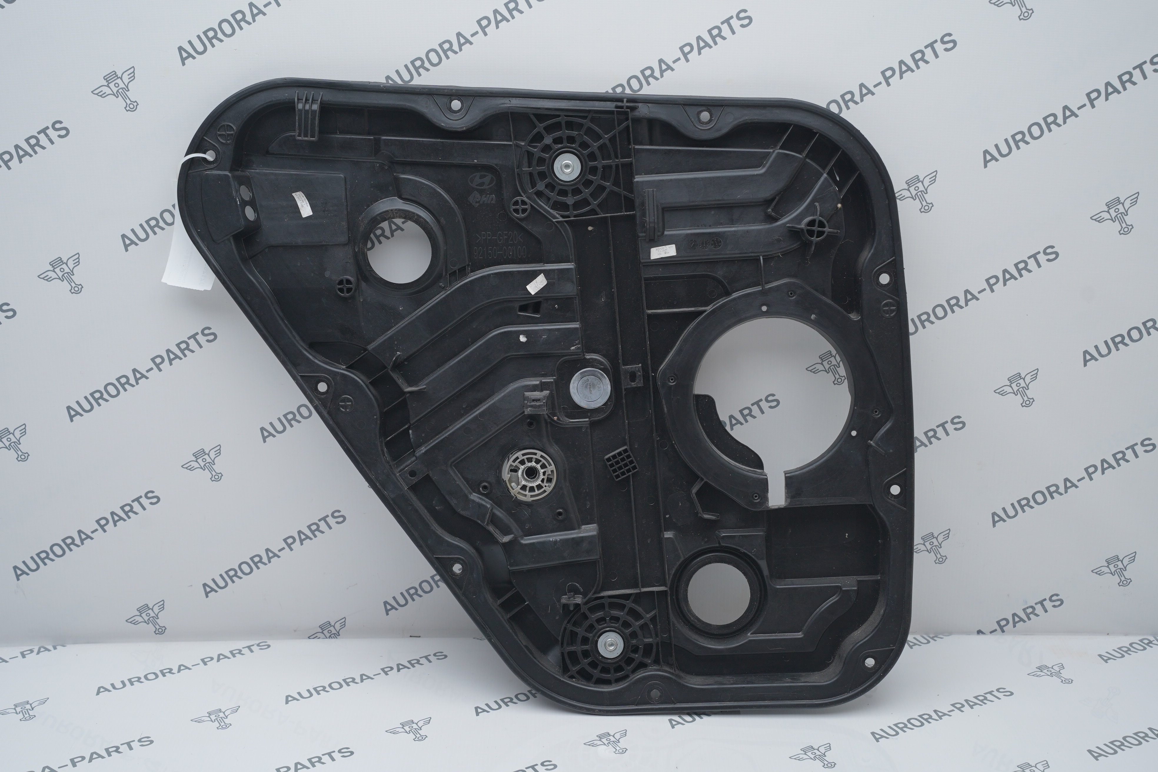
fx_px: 1383
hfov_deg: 45.4
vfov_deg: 31.2
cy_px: 386
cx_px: 579
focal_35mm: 43
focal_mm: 43
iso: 500
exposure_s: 1/160
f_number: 6.3
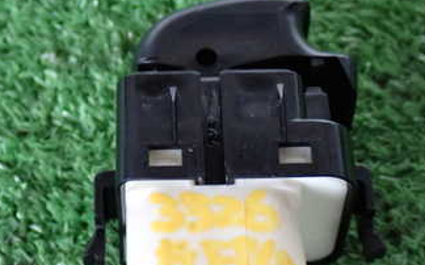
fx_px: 1320
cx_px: 198
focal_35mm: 114
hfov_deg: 18.3
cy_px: 202
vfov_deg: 11.4
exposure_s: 1/40
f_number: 3.5
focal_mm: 10.35
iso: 800
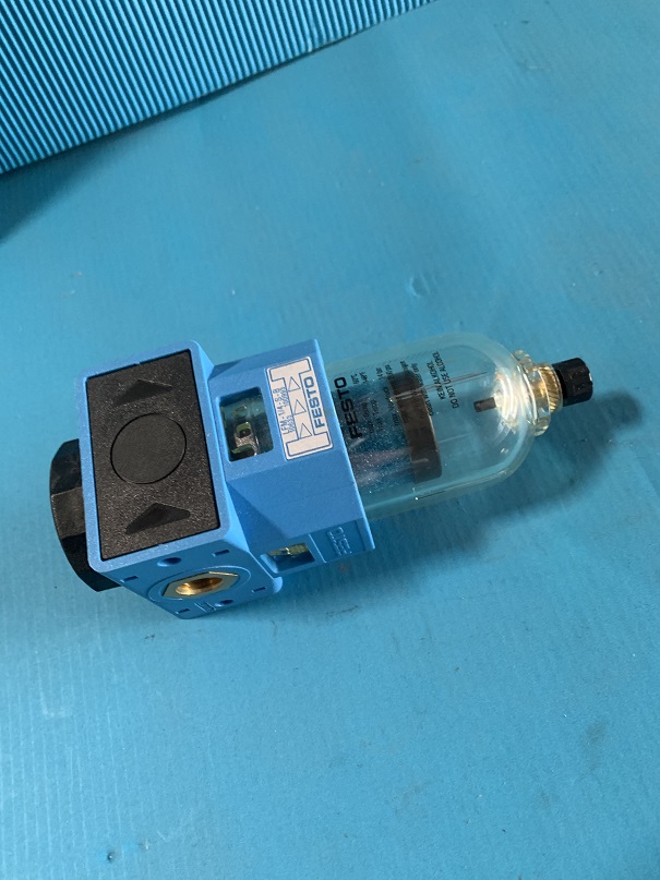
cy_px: 440
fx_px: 661
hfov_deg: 53.1
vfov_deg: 67.3
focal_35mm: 26
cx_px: 330
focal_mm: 4.25
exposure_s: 1/60
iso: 320
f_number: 1.8
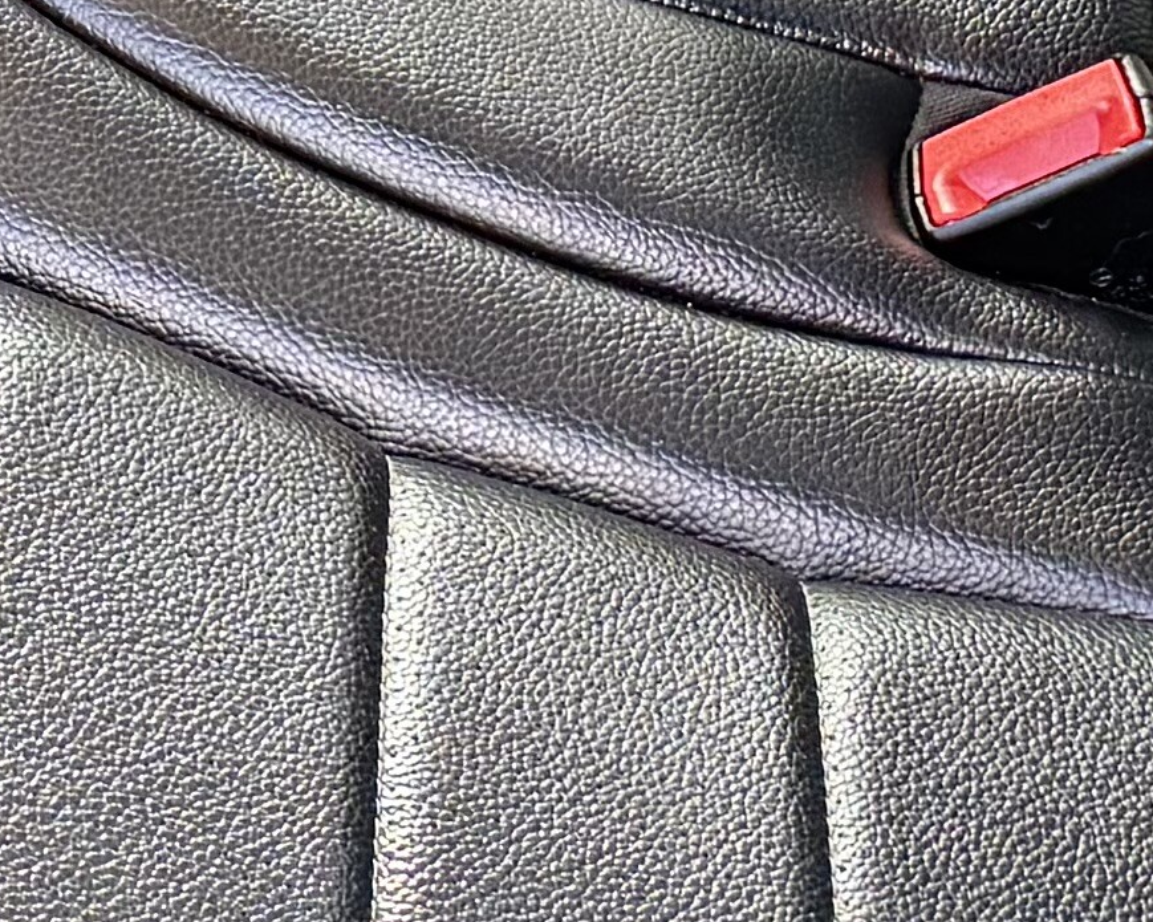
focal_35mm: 154
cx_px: -89
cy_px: -348
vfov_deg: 9.8
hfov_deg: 12.3
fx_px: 5255
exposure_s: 1/107
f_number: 1.78
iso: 200
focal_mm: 6.76
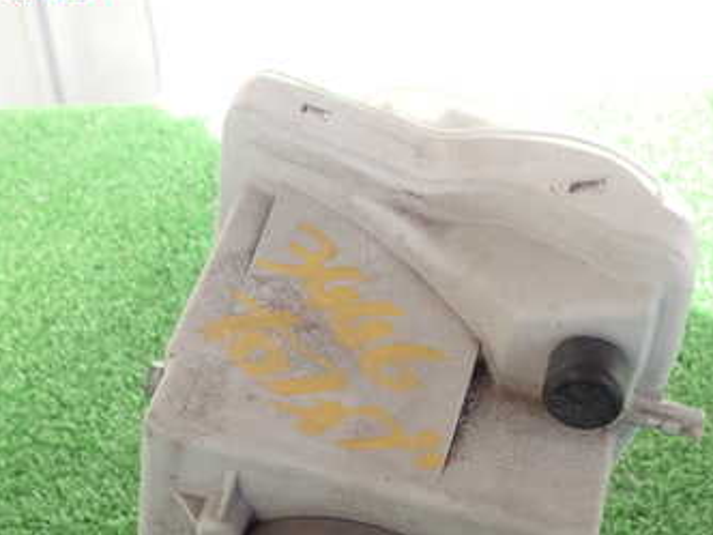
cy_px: 438
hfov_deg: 29.8
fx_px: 1339
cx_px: 350
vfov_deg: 22.2
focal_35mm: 65
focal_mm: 6.37
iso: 100
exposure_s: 1/100
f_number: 3.5
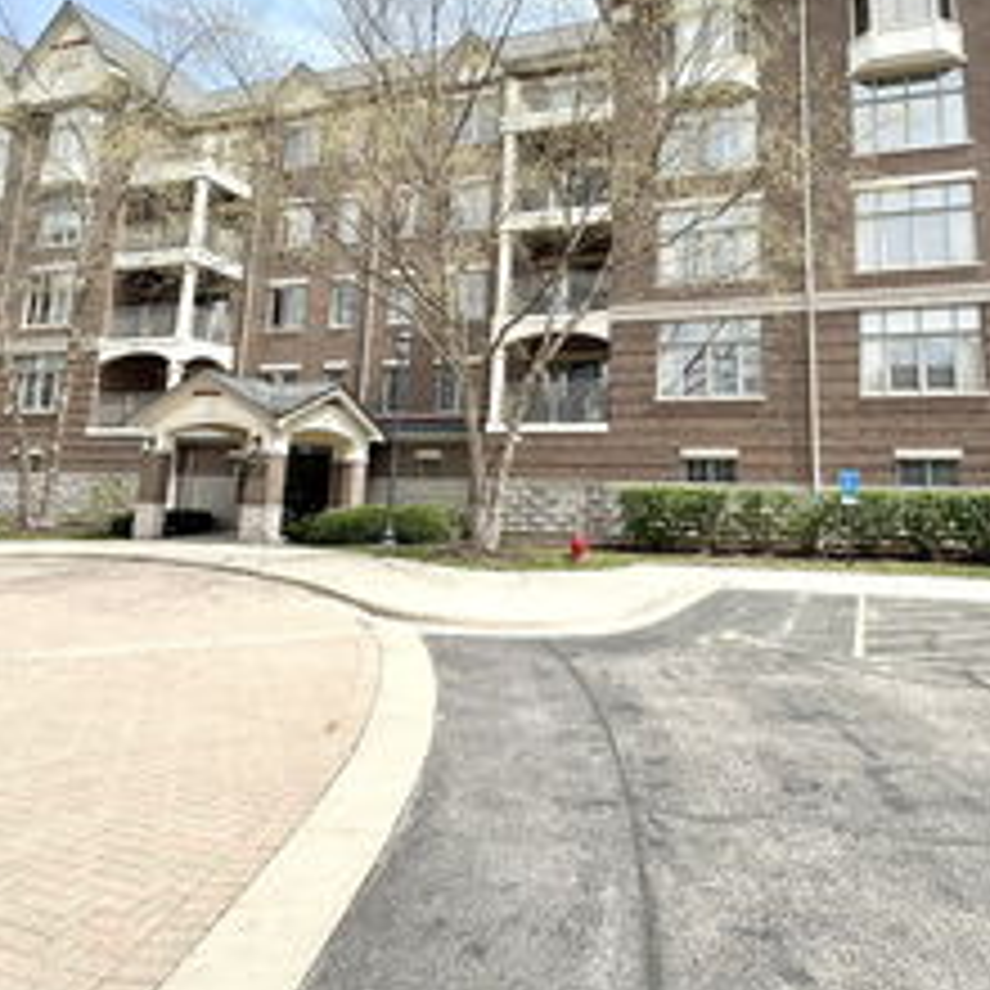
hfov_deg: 64.4
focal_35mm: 24
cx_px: 596
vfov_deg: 63.9
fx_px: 777
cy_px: 360
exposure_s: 1/1233
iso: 50
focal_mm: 2.22
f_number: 2.2
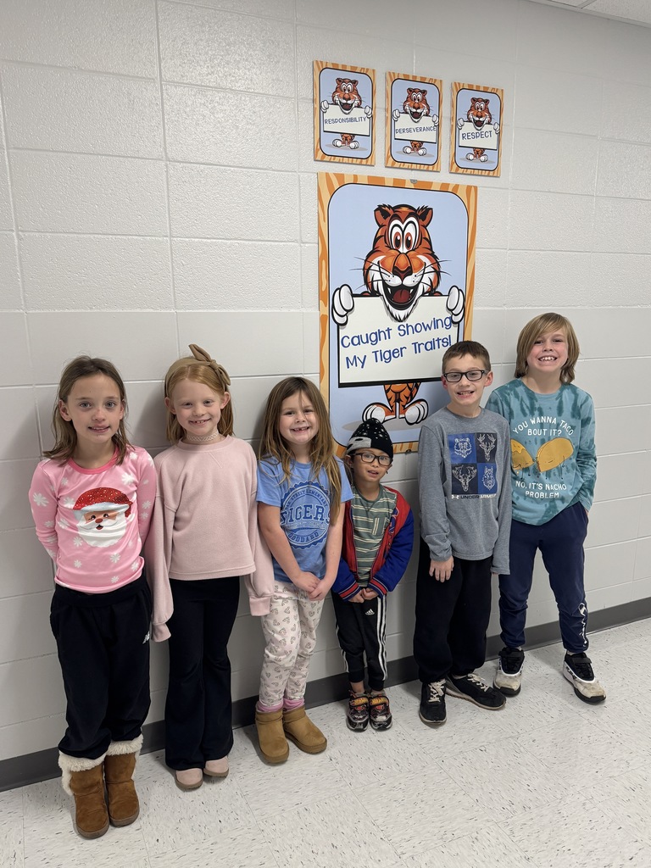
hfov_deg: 56.8
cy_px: 434
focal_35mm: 24
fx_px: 602
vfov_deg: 71.6
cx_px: 326
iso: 200
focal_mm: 6.76
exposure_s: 1/120
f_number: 1.78
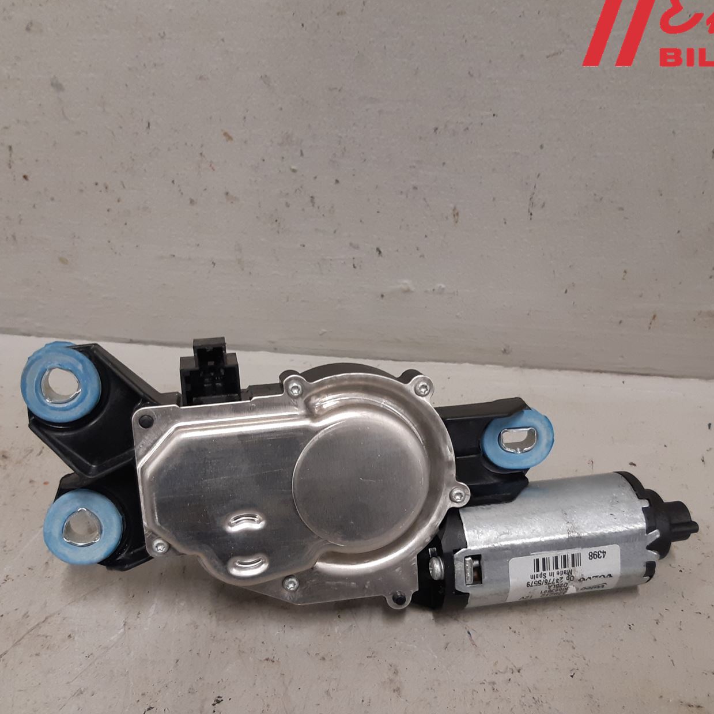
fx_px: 887
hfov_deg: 43.9
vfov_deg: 43.7
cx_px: 346
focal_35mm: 38
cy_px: 411
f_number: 1.7
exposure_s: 1/50
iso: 160
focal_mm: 3.93
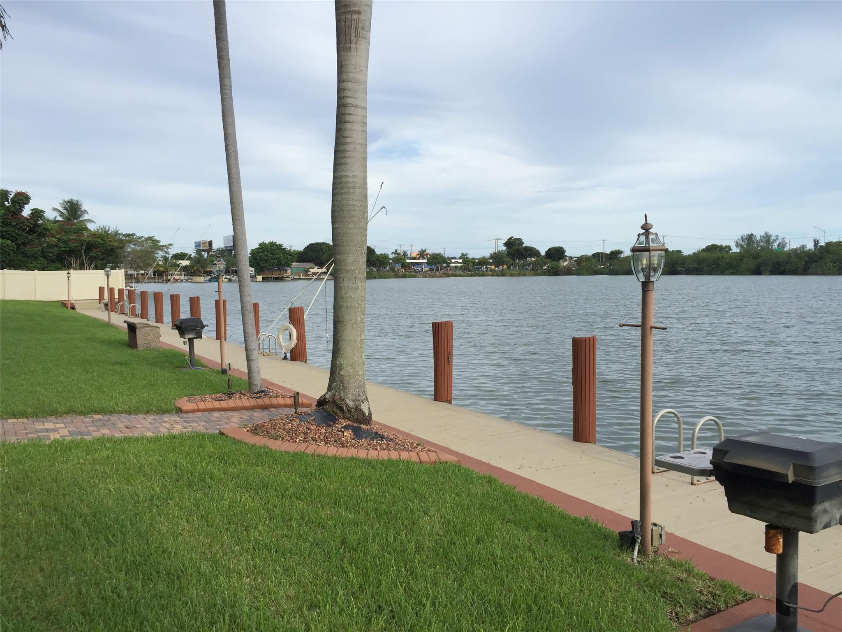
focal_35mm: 29
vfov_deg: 48.2
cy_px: 316
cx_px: 421
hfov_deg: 61.7
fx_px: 705
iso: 32
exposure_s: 1/1163
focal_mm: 4.15
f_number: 2.2
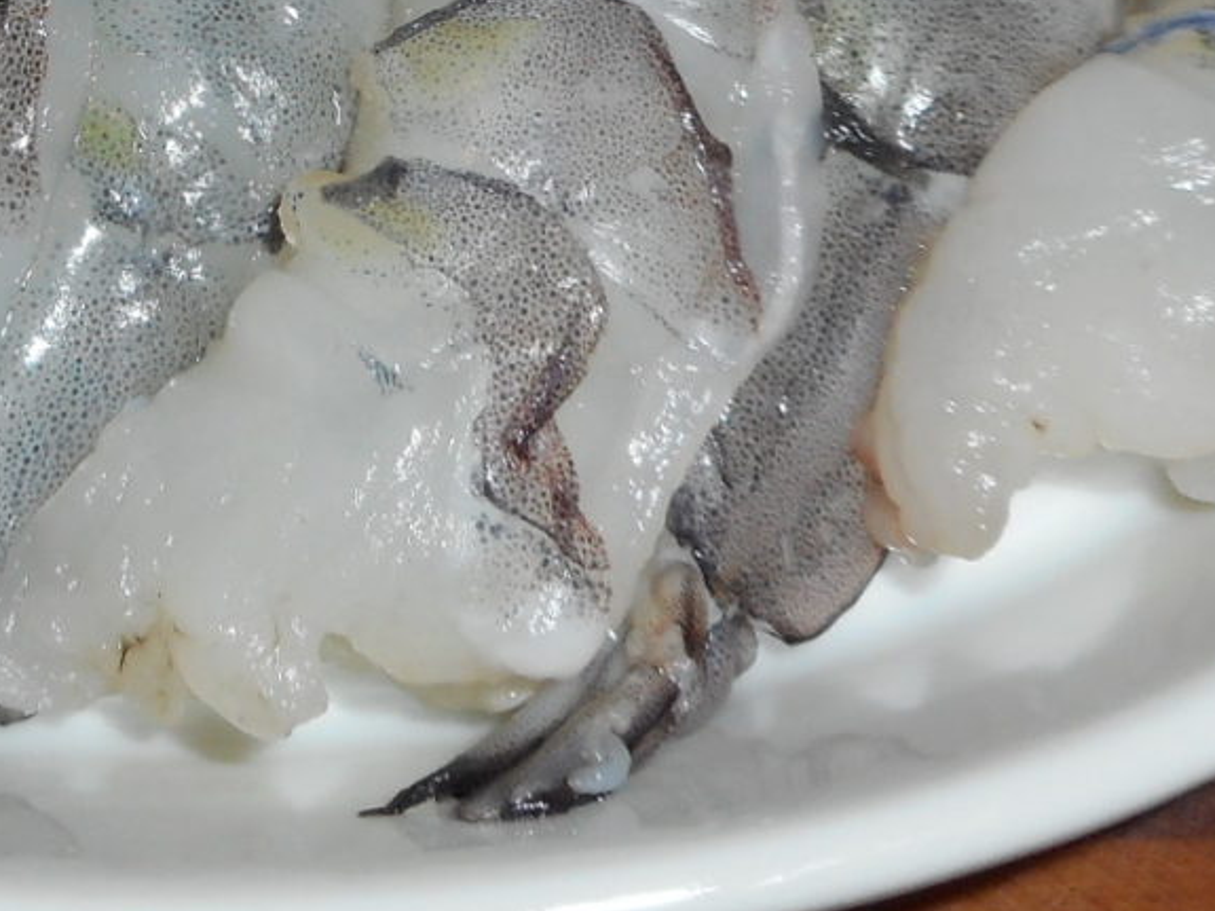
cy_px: -332
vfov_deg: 15.6
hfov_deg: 21.8
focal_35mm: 89
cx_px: 258
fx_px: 3123
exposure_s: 1/25
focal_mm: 4.5
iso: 80
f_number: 3.7
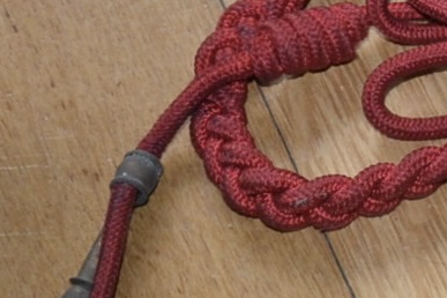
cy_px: -10
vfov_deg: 12.1
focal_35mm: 112
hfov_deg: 15.7
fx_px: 1391
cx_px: 790
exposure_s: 1/60
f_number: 3.5
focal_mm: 18
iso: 720
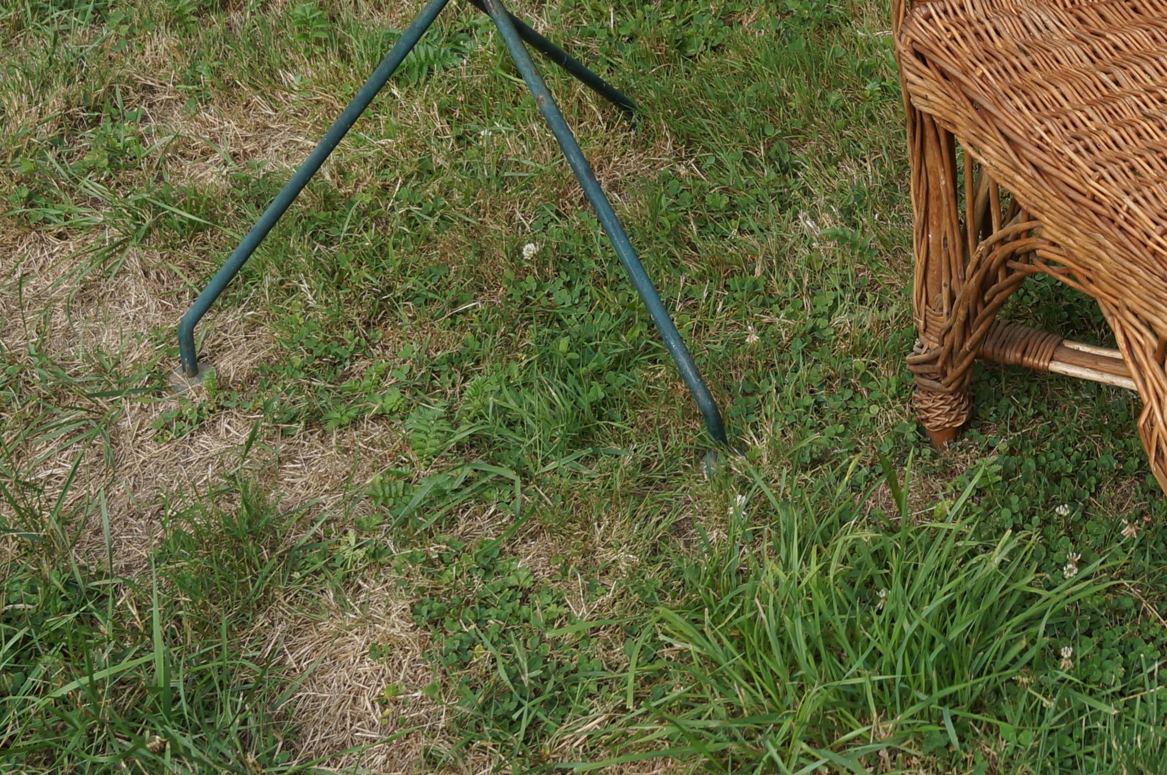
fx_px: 2688
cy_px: 3
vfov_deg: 16.1
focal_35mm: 83
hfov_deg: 23.6
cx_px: 1134
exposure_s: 1/200
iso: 100
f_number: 7.1
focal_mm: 24
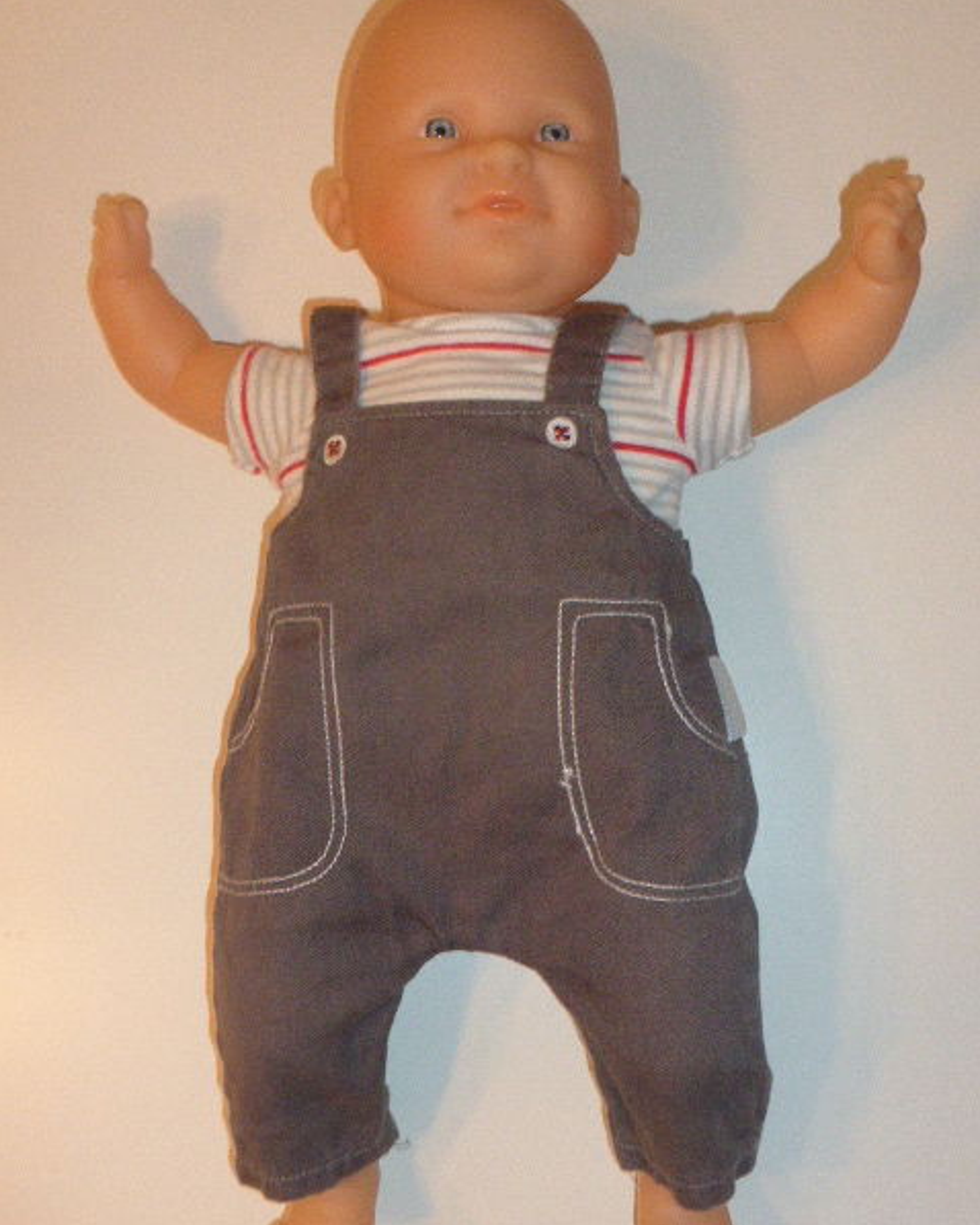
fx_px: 1631
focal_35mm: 45
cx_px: 490
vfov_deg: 41.1
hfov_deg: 33.5
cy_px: 634
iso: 500
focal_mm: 7.4
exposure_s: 1/60
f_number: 3.9
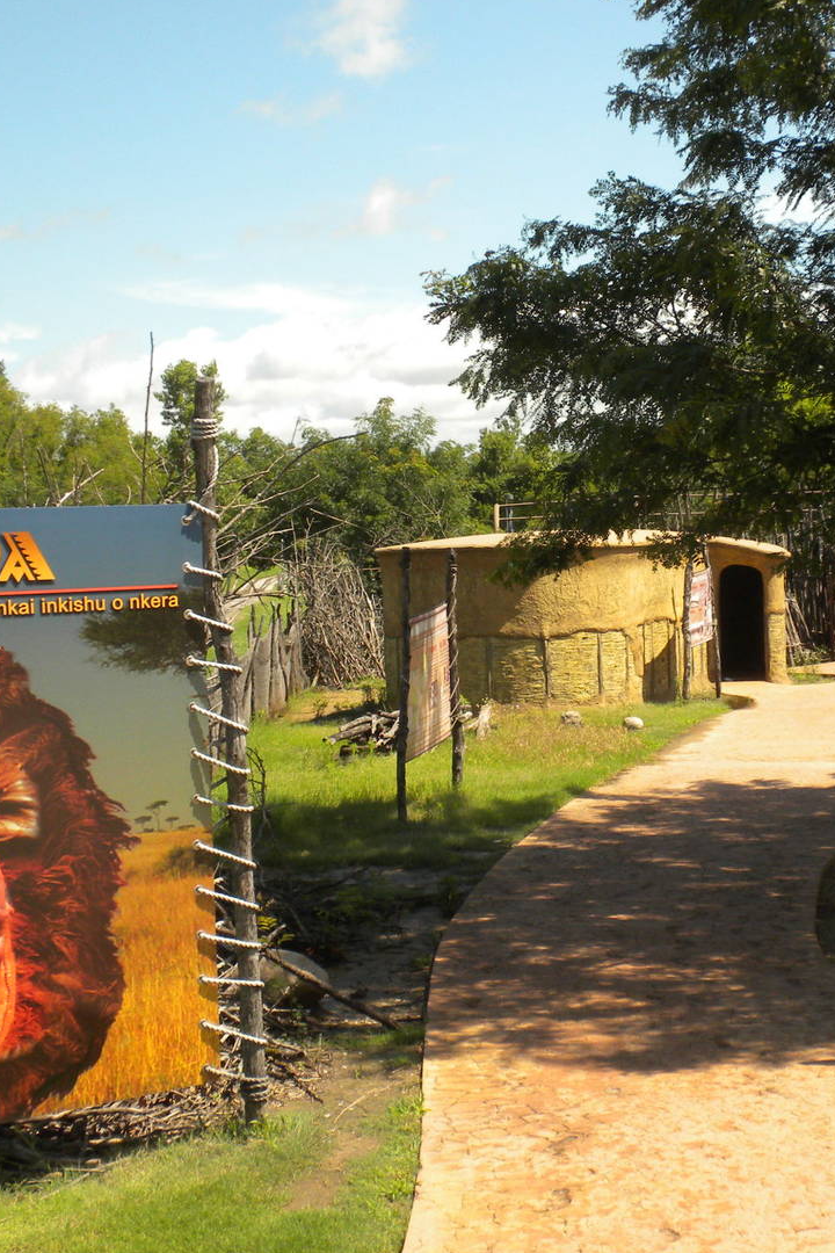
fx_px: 1983
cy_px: 633
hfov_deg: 23.6
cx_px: 598
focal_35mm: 57
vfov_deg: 35.1
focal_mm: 6.6
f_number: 10
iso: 90
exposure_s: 1/106
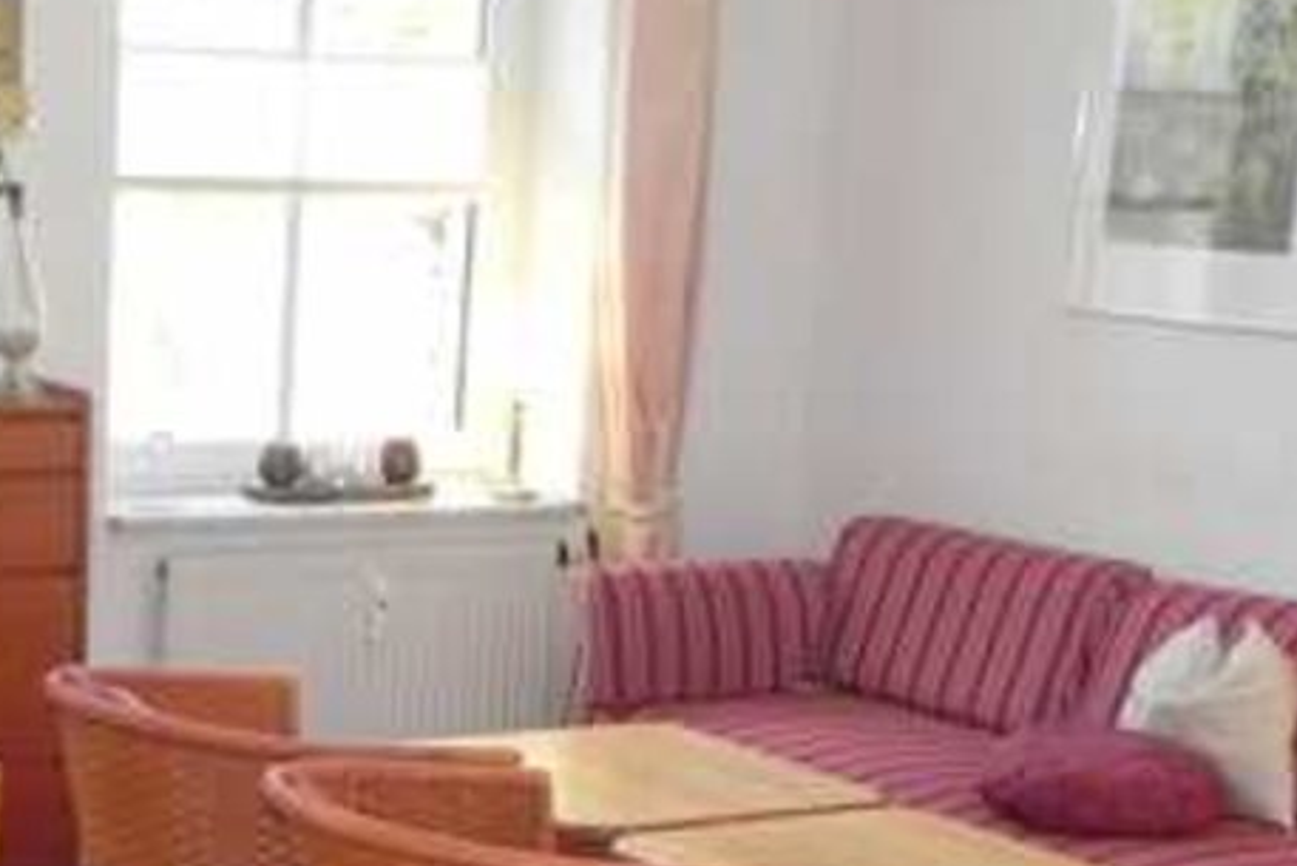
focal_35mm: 71
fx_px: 2559
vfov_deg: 19.0
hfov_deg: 26.9
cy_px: 687
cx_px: 3
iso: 162
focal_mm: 4.6
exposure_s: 1/30
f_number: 2.8
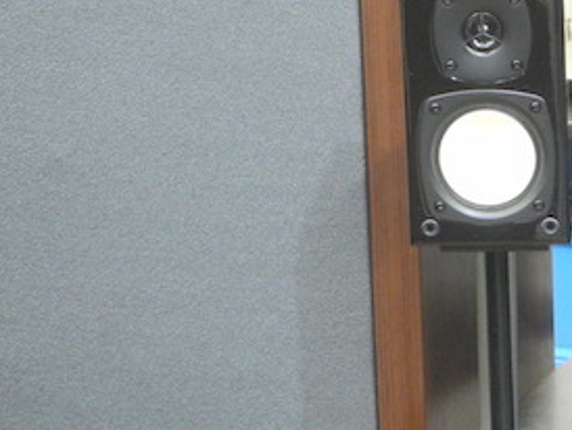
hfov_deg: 8.2
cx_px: 768
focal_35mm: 238
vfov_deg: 6.2
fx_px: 3936
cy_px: 610
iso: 400
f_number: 4
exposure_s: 1/7.3
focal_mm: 14.5
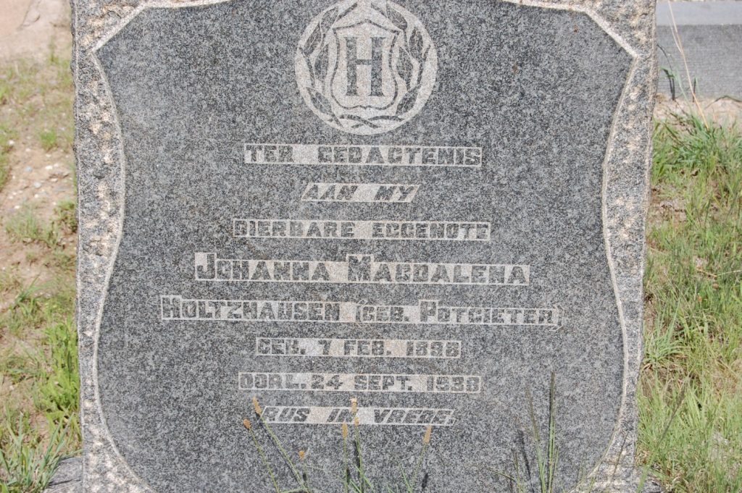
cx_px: 371
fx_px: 1699
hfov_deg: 24.6
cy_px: 246
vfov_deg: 16.5
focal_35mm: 82
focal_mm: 55
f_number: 9
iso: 200
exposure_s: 1/320
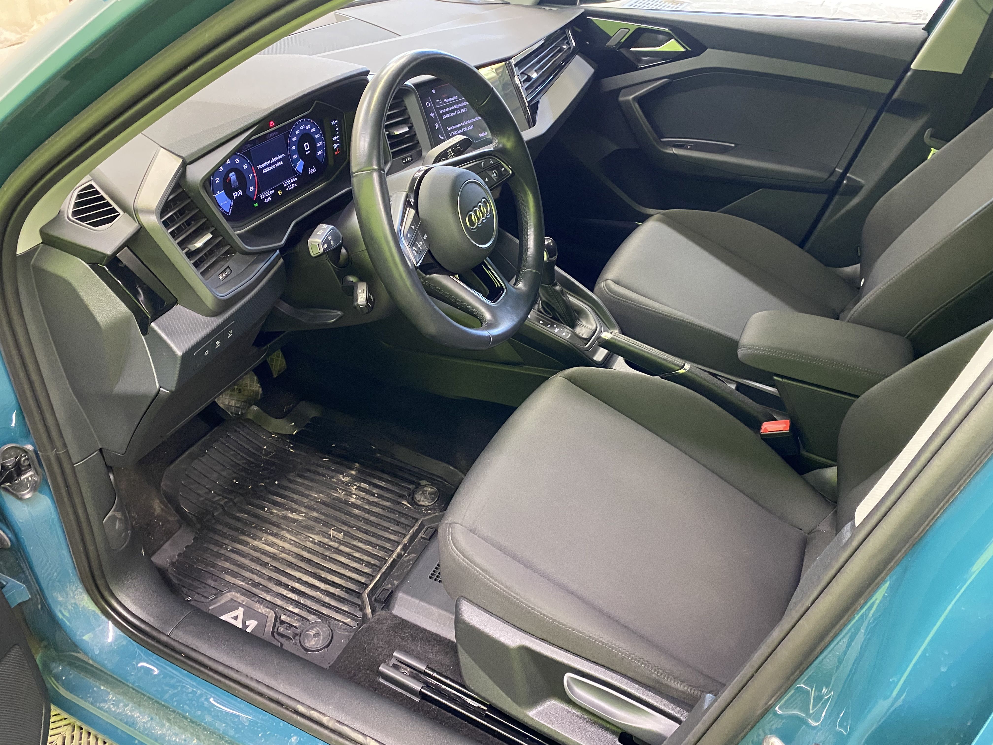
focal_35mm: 26
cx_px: 496
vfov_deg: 53.1
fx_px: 746
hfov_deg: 67.3
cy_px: 372
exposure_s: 1/33
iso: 640
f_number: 1.8
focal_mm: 4.25
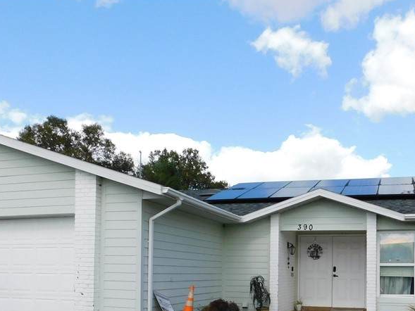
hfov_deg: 46.6
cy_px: 265
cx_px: 244
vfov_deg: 34.5
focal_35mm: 40
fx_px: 480
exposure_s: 1/1250
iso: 125
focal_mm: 4
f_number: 3
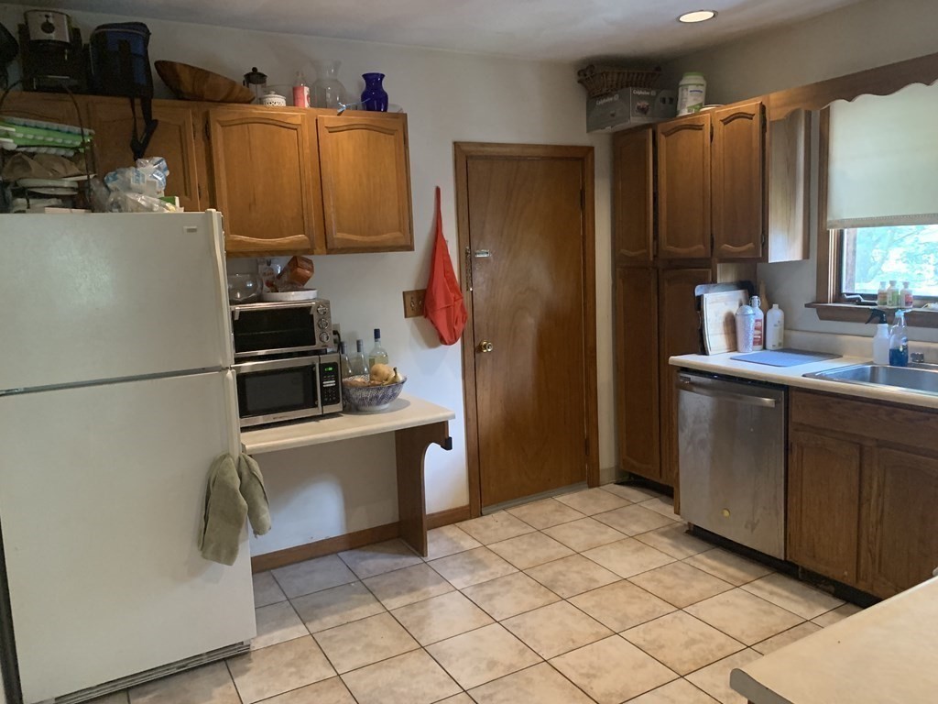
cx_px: 469
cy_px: 352
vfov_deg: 53.1
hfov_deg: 67.3
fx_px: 705
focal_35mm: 26
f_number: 1.8
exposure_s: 1/30
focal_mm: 4.25
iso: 320
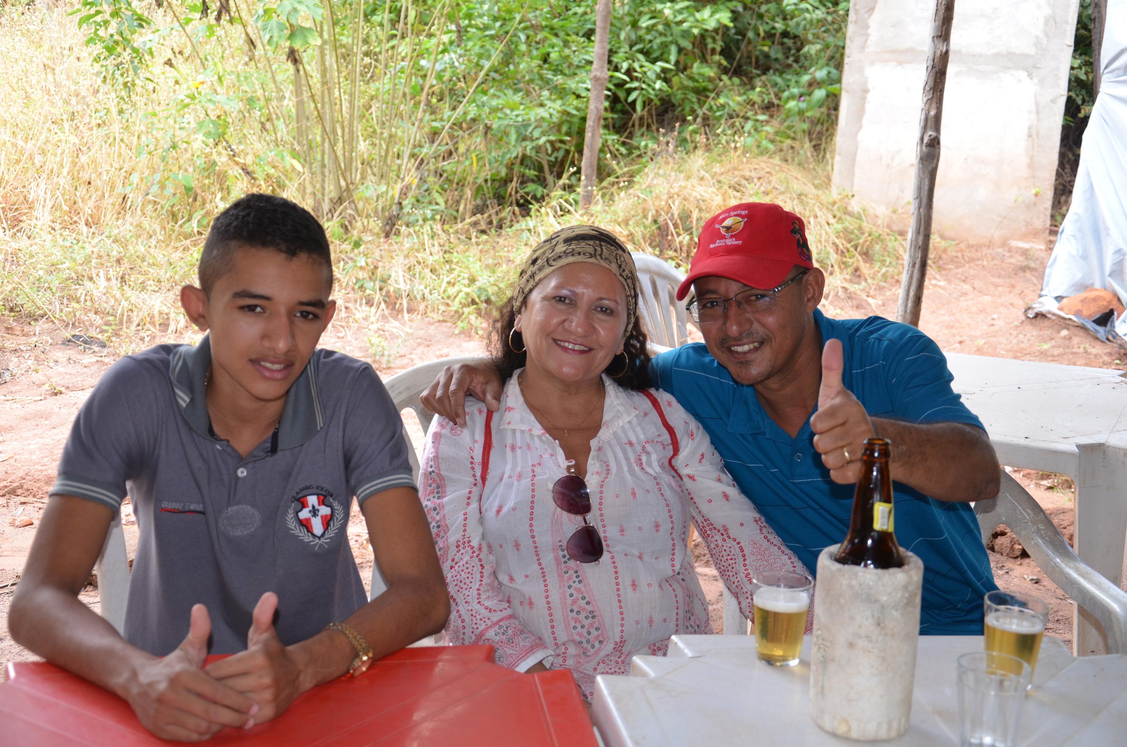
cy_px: 374
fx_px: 1593
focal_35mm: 51
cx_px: 564
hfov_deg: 39.0
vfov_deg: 26.4
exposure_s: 1/80
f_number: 4.2
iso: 400
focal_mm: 34
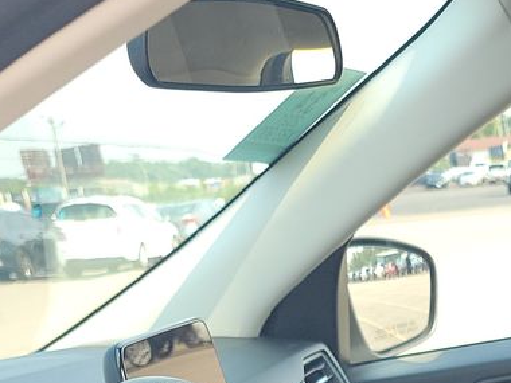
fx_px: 1491
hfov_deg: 17.9
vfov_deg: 12.6
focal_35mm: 101
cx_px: 709
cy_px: 801
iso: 50
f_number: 1.8
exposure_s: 1/119
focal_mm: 6.7
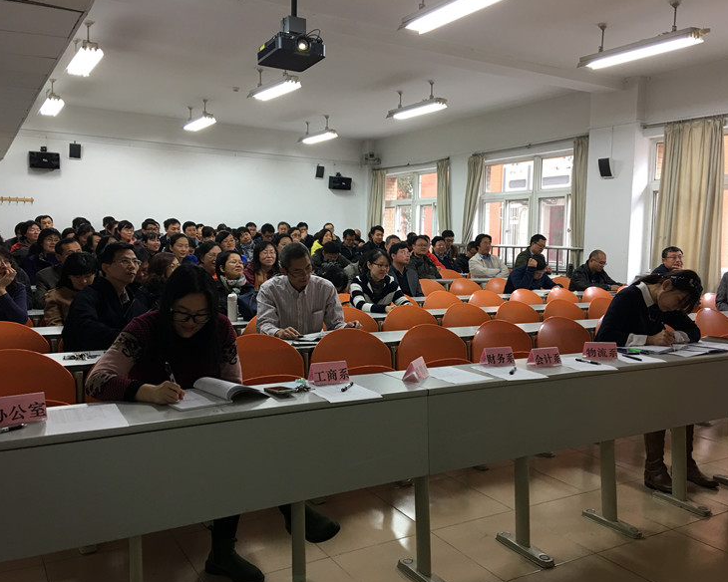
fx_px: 668
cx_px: 390
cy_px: 296
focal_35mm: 31
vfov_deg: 47.1
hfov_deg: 57.1
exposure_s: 1/17
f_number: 2.2
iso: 40
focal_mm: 4.15
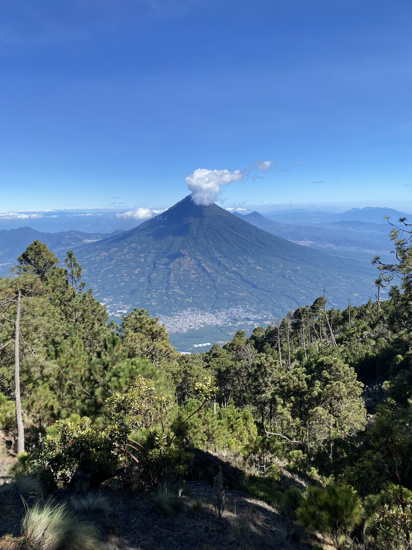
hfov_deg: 53.1
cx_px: 206
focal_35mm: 26
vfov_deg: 67.3
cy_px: 275
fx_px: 413
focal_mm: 4.25
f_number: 1.8
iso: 32
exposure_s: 1/2463
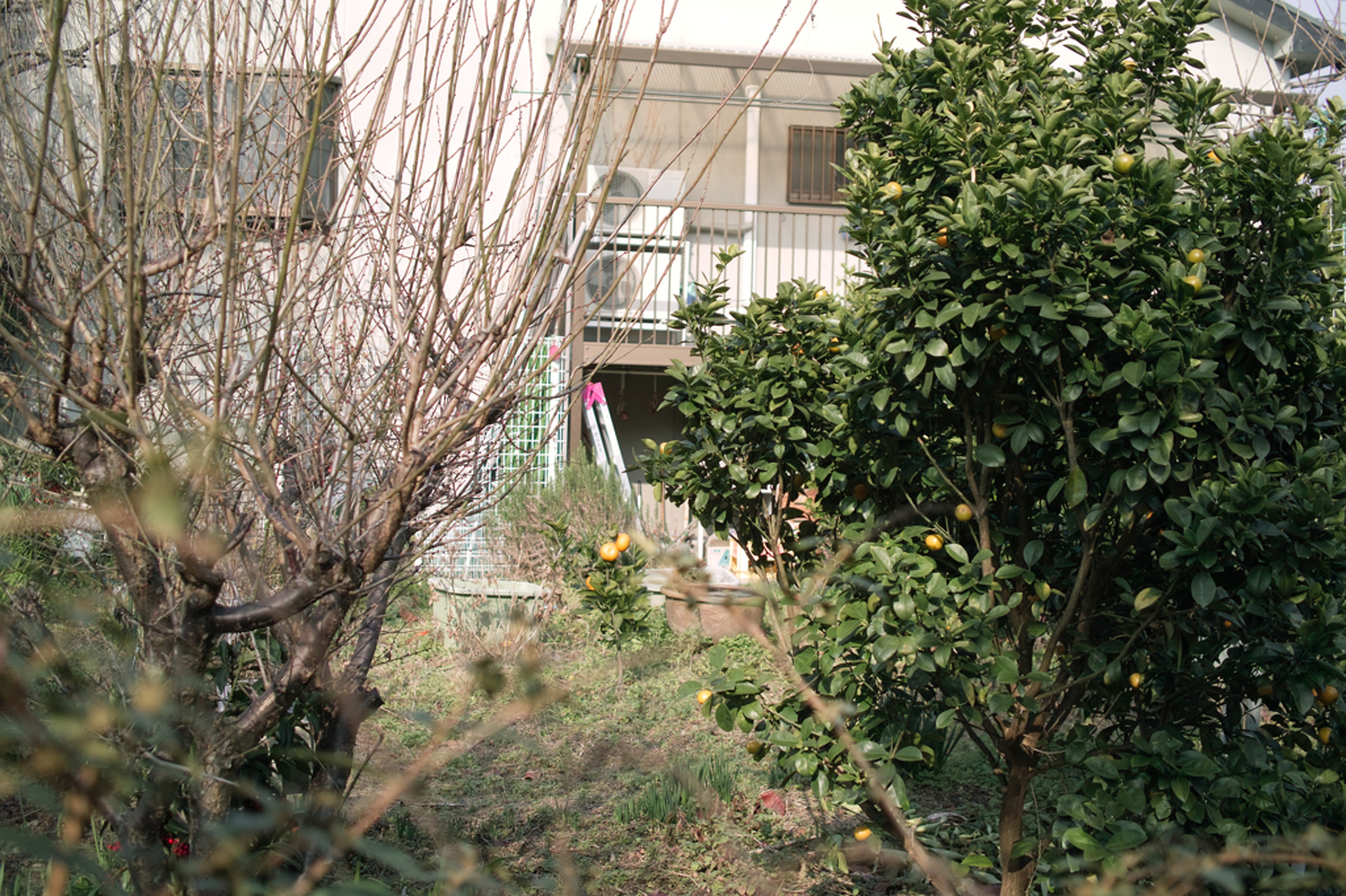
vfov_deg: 32.6
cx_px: 673
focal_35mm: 41
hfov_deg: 47.4
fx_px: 1532
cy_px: 448
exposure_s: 1/640
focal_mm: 24.2
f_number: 2.8
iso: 100
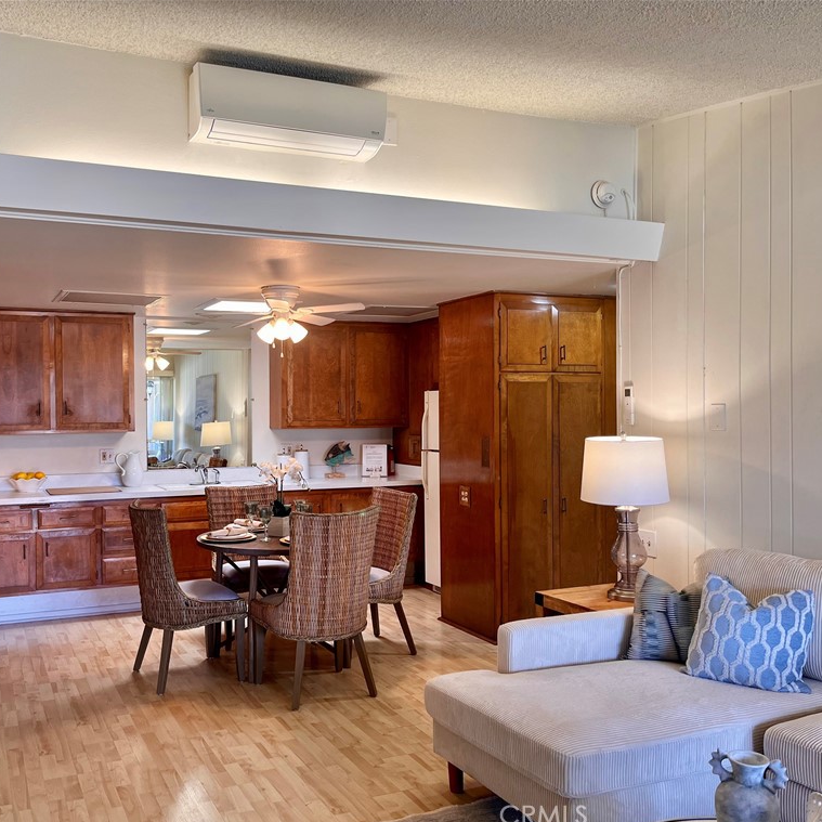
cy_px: 415
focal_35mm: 31
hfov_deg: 52.0
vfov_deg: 52.5
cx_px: 313
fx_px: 833
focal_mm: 5.1
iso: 100
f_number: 1.6
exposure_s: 1/120
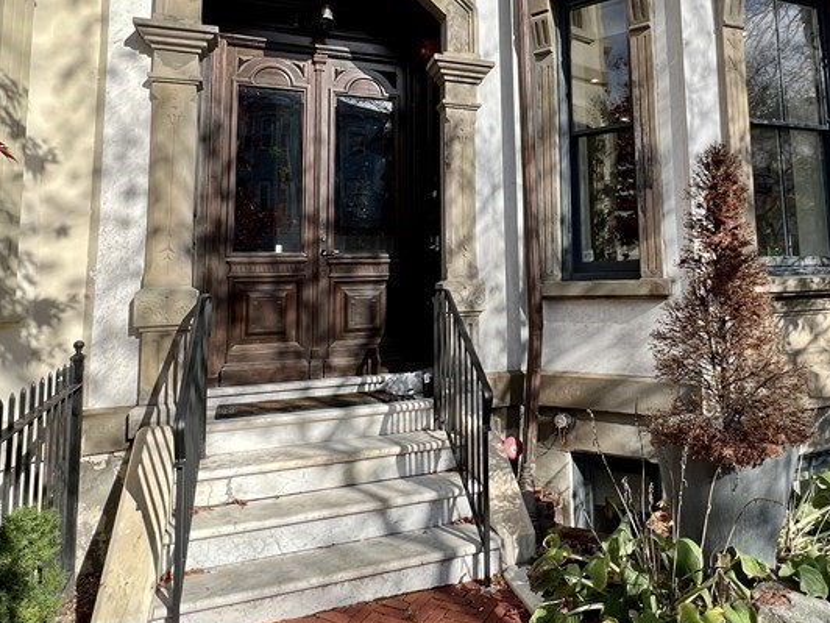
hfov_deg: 67.9
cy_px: 212
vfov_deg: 53.9
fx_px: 599
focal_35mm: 25
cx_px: 537
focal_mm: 1.57
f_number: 1.8
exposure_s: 1/881
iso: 32
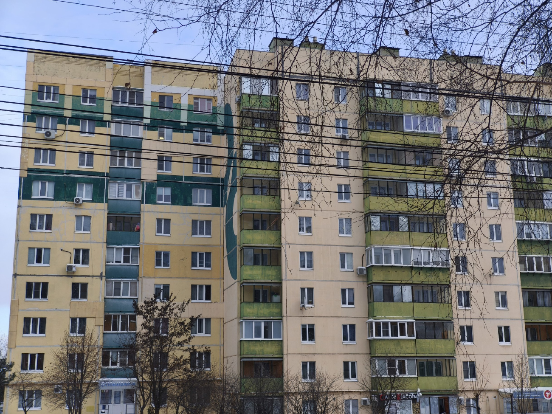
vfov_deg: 29.1
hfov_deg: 38.2
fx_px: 797
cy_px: 207
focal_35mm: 50
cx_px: 276
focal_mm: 7.1
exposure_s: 1/744
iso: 200
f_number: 1.9
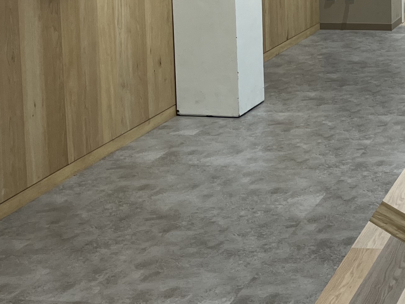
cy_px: -40
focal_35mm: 86
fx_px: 1006
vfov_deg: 16.6
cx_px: 500
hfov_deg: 21.0
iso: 64
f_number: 1.8
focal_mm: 3.99
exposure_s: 1/100
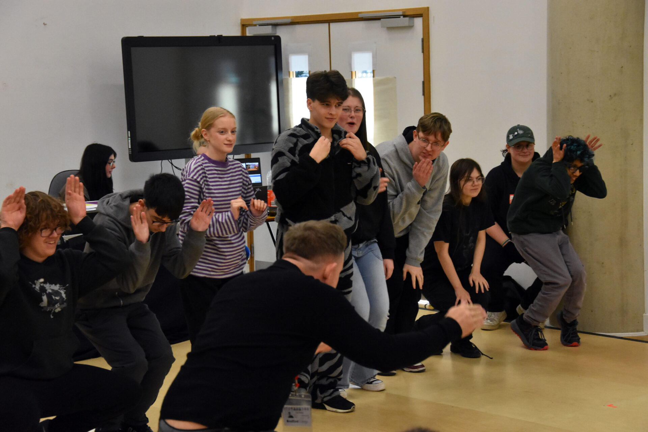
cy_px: 216
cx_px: 324
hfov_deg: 23.4
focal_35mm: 87
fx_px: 1566
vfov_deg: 15.7
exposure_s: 1/250
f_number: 5
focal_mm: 58
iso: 4000
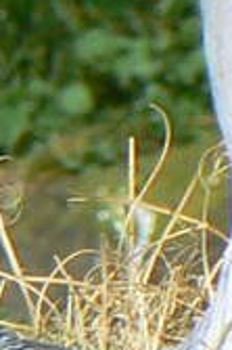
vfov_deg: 1.2
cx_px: 368
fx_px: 16873
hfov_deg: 0.8
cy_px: 46
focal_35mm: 1742
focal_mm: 29.1
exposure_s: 1/400
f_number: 5.6
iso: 80
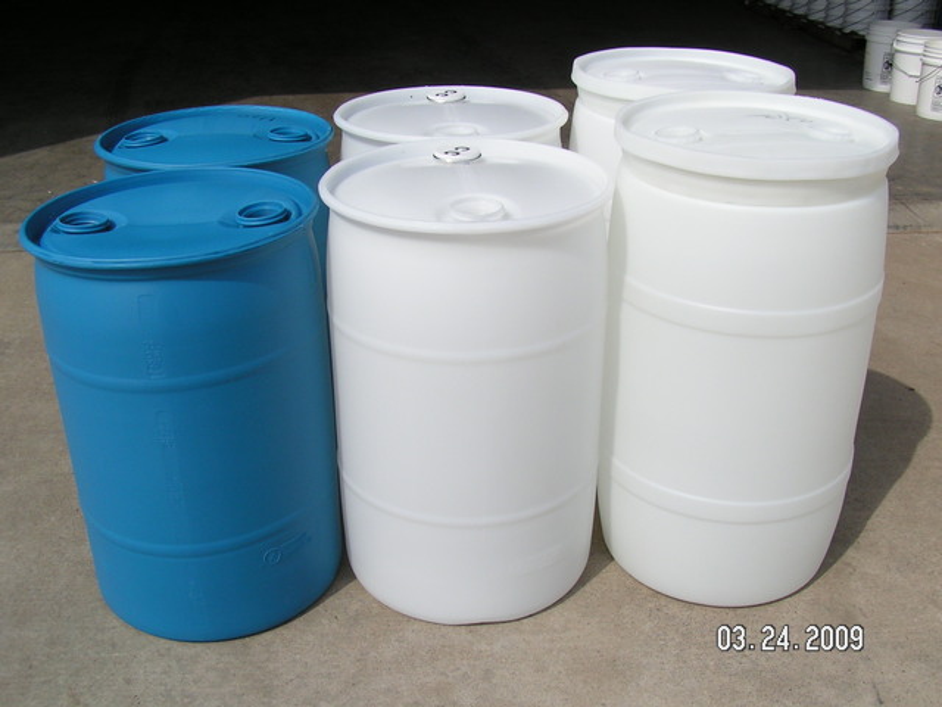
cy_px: 354
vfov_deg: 37.7
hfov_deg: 49.0
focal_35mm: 38
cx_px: 471
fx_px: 1034
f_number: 5.6
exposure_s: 1/640
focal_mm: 5.8
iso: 50
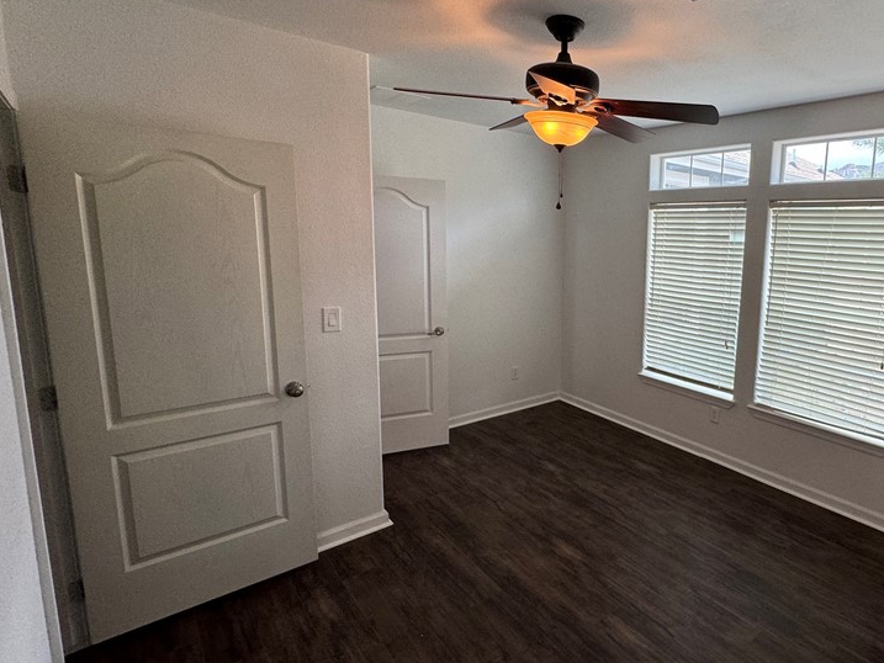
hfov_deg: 78.4
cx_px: 607
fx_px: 511
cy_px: 309
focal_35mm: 20
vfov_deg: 65.9
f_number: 2.2
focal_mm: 2.22
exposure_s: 1/120
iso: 125
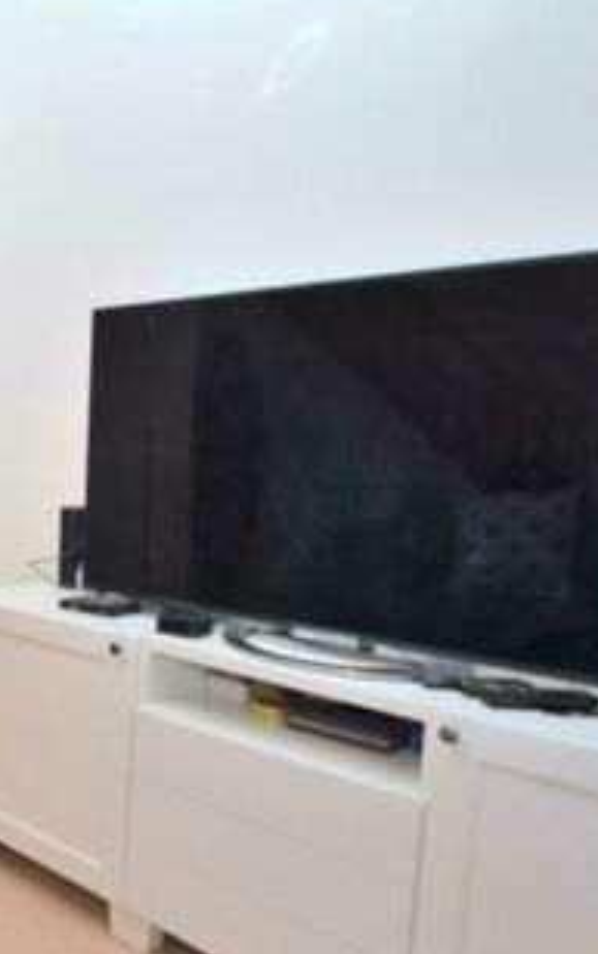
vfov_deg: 44.1
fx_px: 1175
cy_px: 544
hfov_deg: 24.3
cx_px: -214
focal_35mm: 45
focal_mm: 13
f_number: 5
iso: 800
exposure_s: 1/80
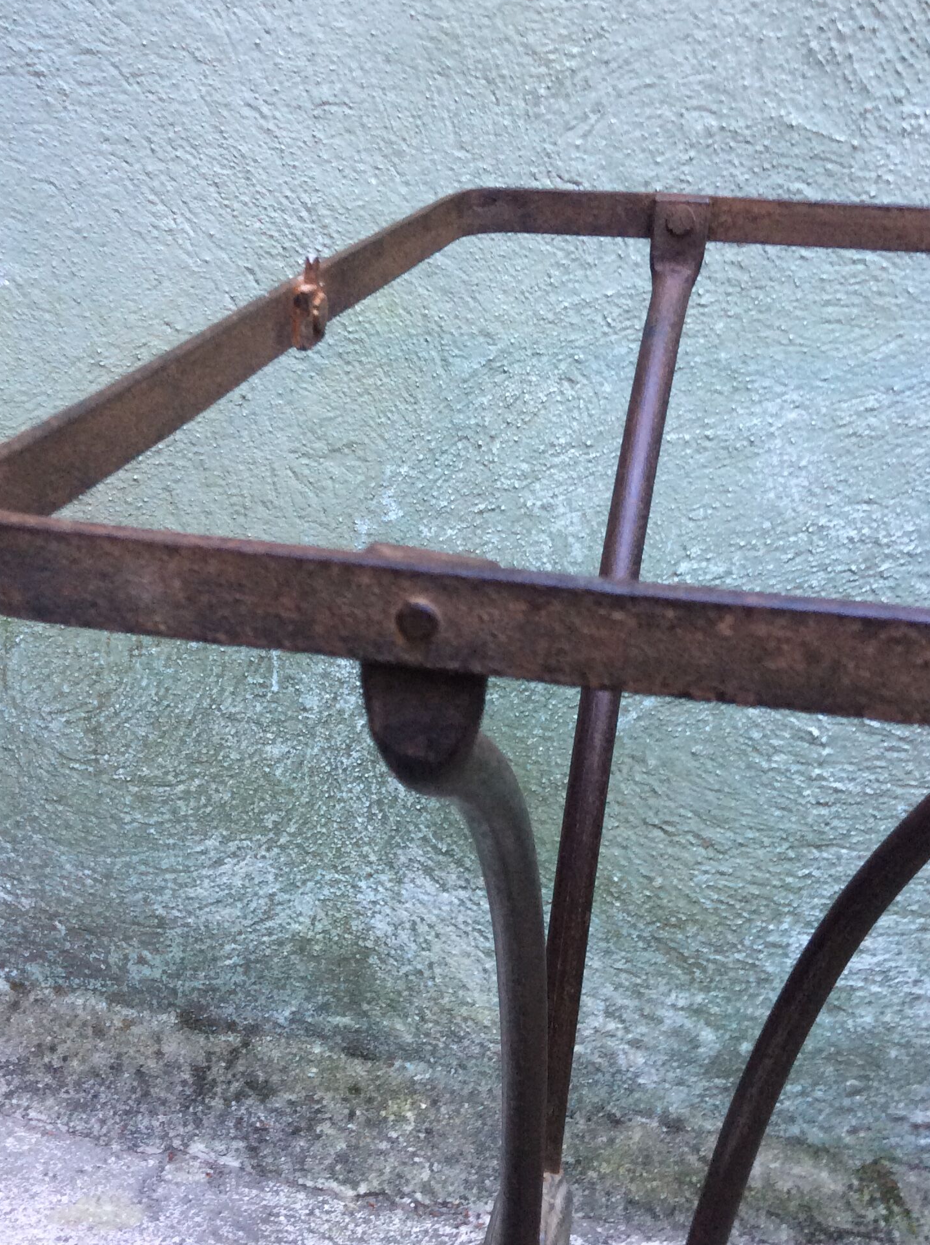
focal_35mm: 43
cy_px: 682
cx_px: 467
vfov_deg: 43.9
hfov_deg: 33.5
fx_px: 1544
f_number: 2.4
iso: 100
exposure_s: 1/25
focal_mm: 3.3
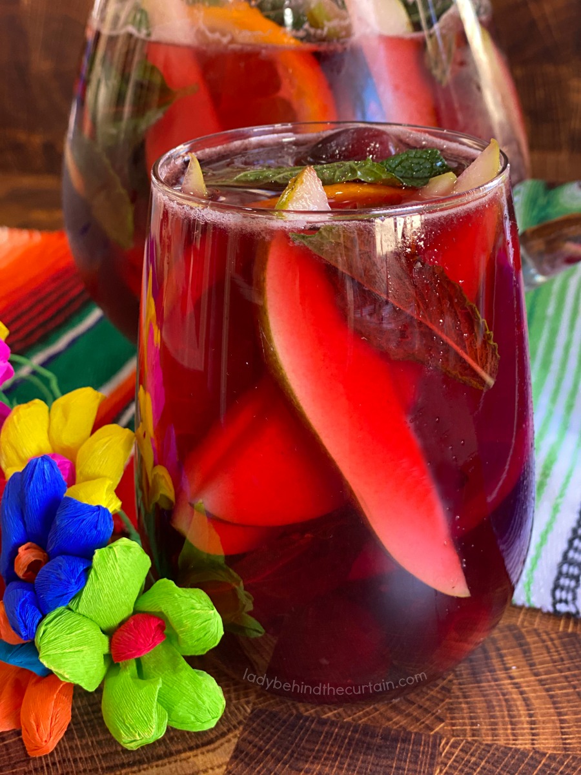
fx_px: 1164
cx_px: 290
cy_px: 388
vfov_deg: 36.8
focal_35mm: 52
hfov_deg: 28.0
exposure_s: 1/40
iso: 160
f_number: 2
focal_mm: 6
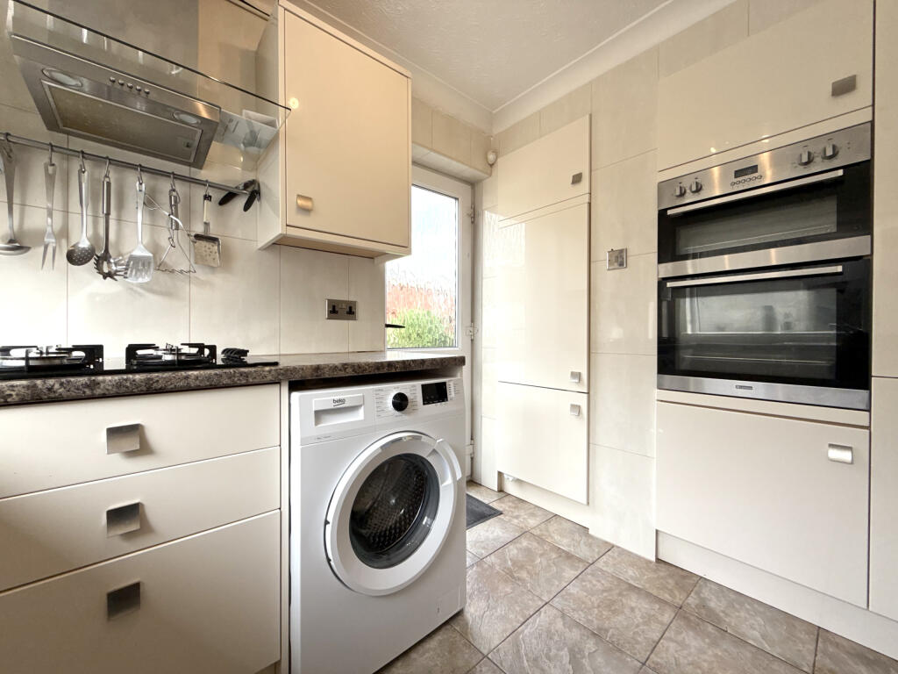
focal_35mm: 14
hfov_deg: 102.1
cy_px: 337
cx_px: 449
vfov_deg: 85.7
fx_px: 363
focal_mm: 2.22
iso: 64
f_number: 2.2
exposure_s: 1/298
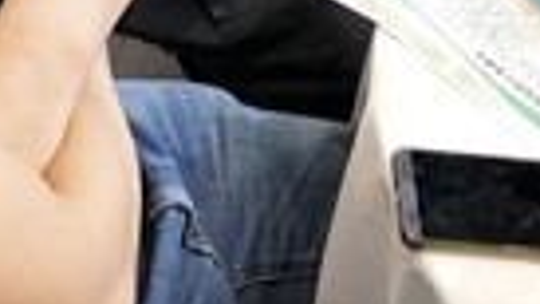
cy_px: -288
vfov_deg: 10.5
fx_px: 1532
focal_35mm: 107
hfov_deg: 20.0
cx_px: 244
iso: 40
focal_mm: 4
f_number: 1.8
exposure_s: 1/20
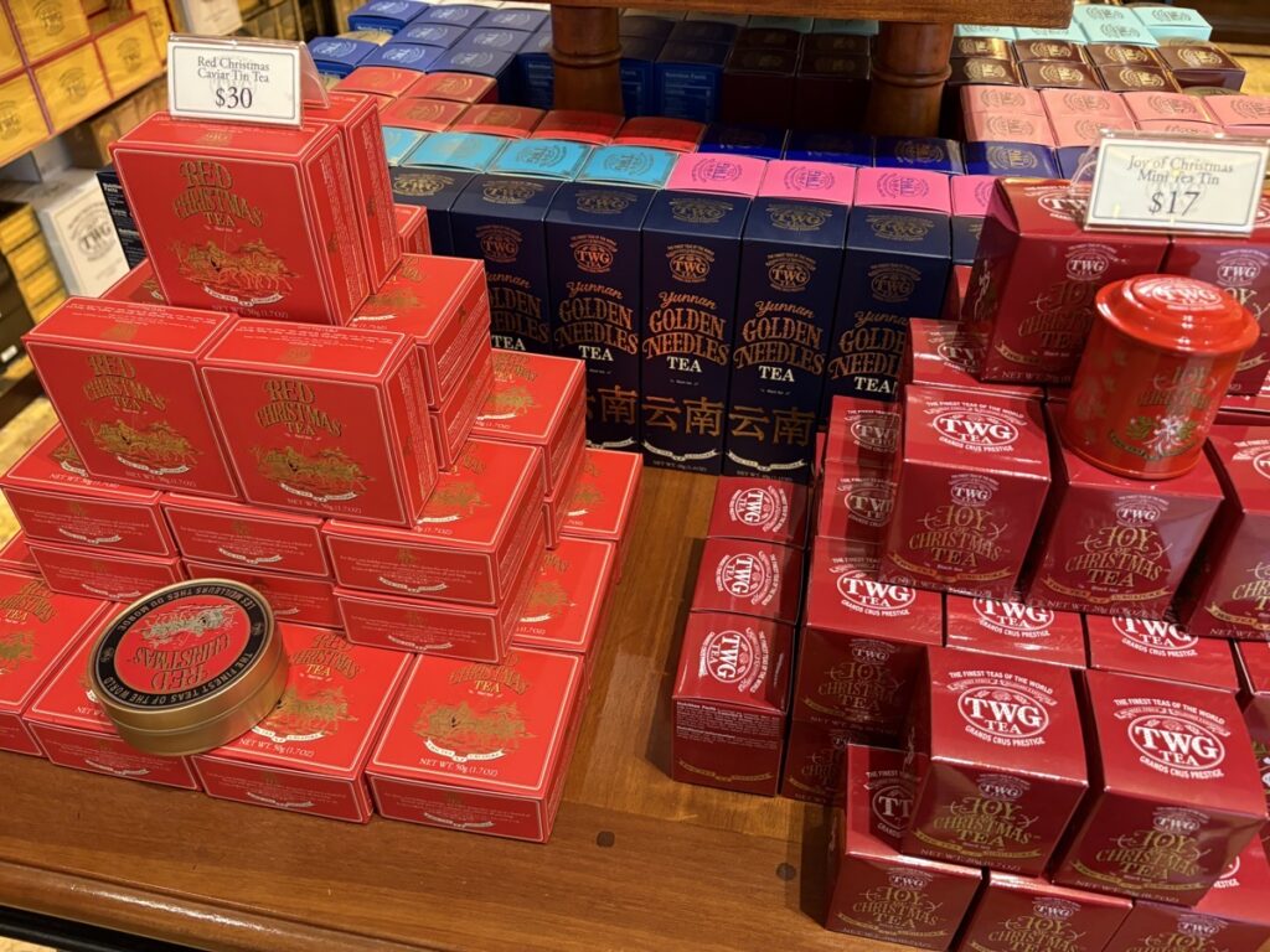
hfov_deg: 67.3
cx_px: 635
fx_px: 954
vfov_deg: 53.1
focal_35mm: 26
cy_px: 476
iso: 250
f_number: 1.6
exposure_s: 1/50
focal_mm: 5.96
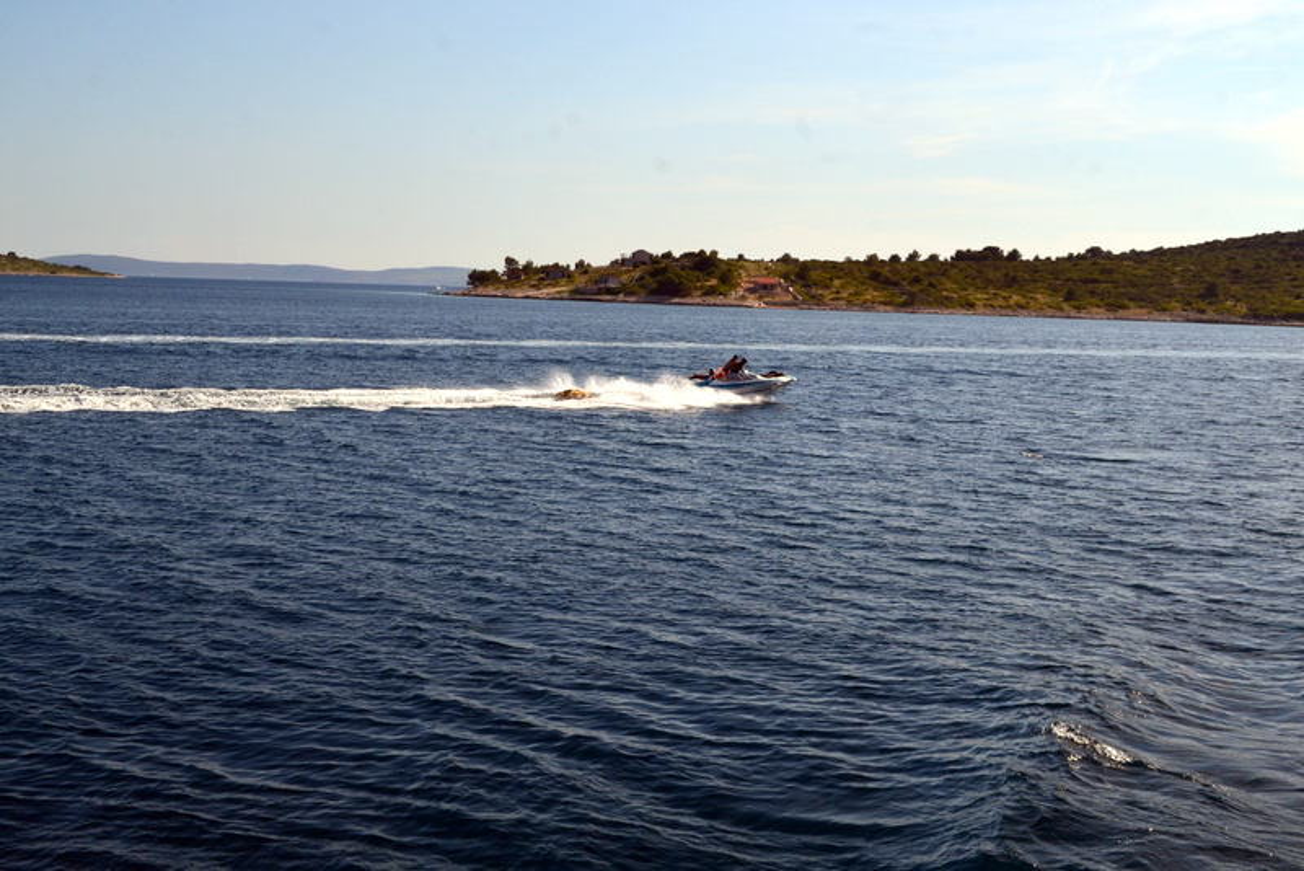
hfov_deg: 41.1
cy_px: 436
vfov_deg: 28.1
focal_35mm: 48
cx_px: 652
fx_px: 1739
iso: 400
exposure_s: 1/320
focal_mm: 32
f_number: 11
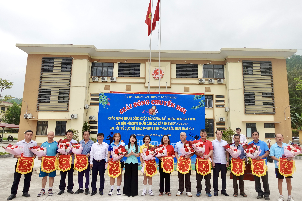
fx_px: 201
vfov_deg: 53.1
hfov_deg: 73.7
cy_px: 100
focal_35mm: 24
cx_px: 151
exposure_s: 1/200
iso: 125
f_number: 2.8
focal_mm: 9.4
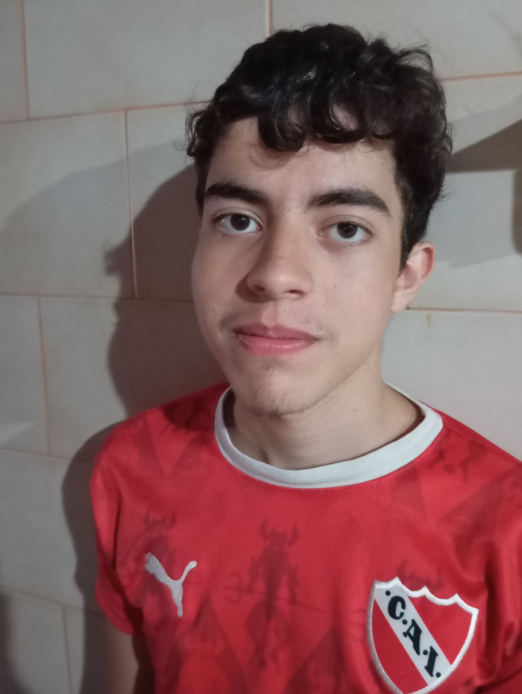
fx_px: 602
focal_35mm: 30
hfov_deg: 46.9
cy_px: 336
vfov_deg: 59.9
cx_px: 277
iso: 7800
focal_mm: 4.22
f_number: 1.8
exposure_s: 1/14.3
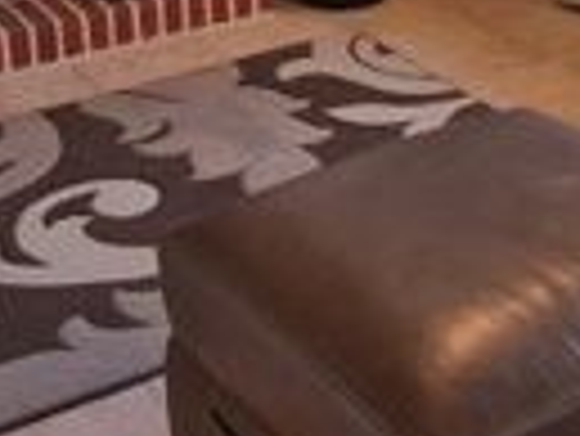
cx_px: 420
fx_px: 1191
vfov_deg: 19.4
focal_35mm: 71
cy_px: -108
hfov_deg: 27.1
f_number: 2.2
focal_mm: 2.2
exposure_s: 1/50
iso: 200
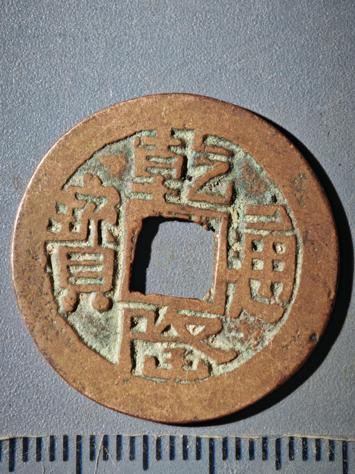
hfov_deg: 13.7
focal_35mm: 108
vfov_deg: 18.2
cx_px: 178
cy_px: 237
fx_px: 1477
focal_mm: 9
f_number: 2
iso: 160
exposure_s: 1/100
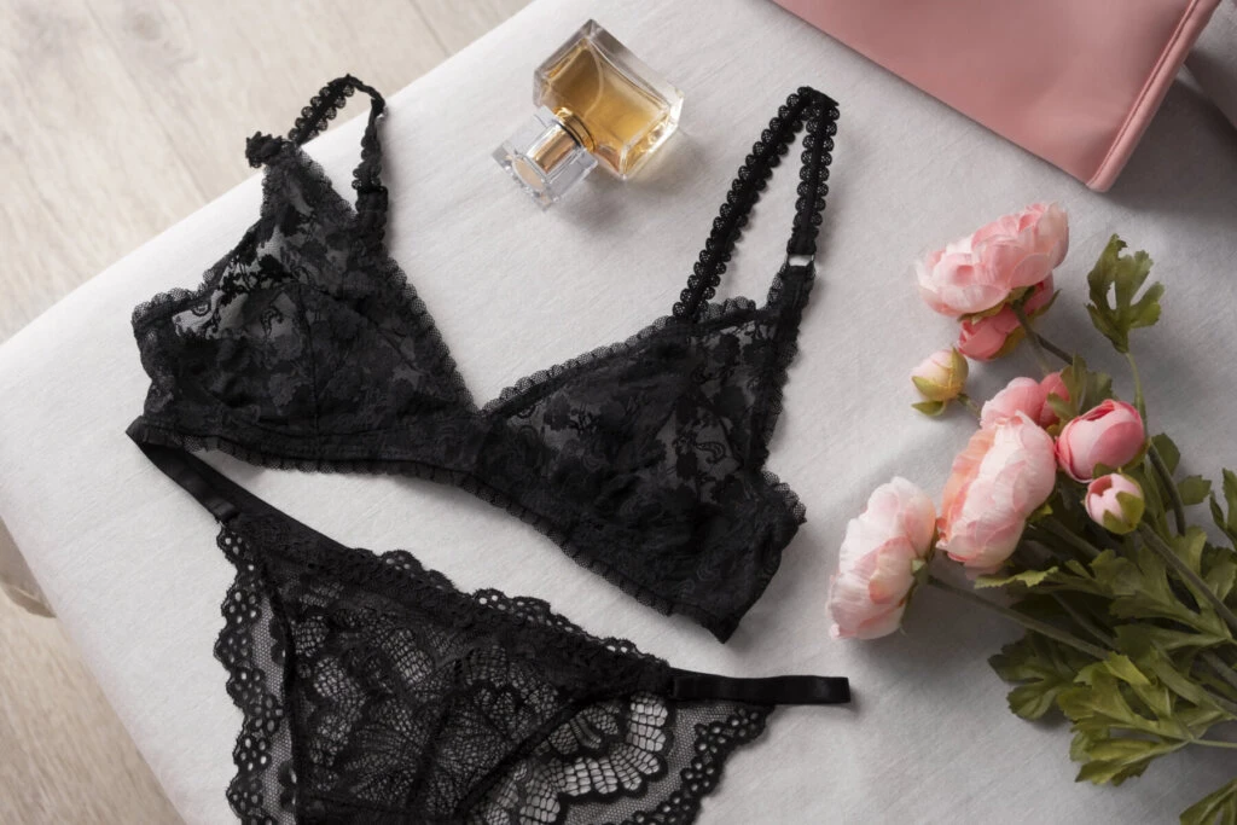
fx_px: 1684
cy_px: 412
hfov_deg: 40.3
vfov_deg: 27.5
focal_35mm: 49
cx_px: 618
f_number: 4
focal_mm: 32.5
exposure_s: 1/100
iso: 160
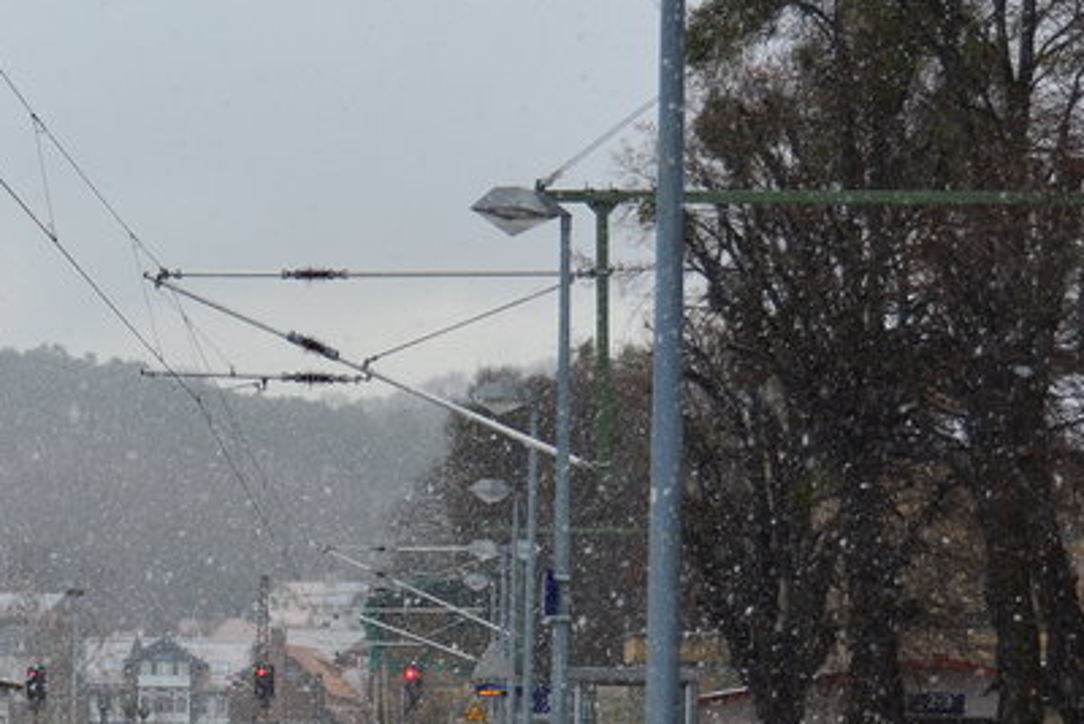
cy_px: 523
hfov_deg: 13.1
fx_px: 4608
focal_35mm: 153
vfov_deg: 9.0
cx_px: -138
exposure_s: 1/200
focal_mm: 34
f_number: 4.5
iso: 200
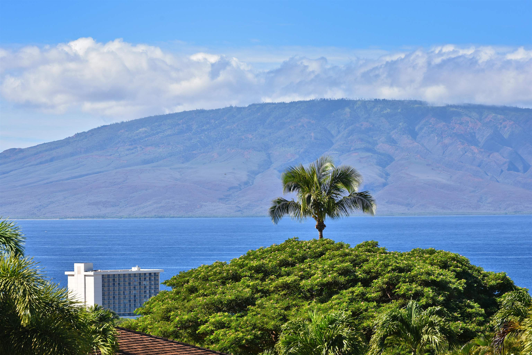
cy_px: 178
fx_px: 2439
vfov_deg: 8.3
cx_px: 266
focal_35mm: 165
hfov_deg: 12.4
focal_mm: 165
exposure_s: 1/200
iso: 100
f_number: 10
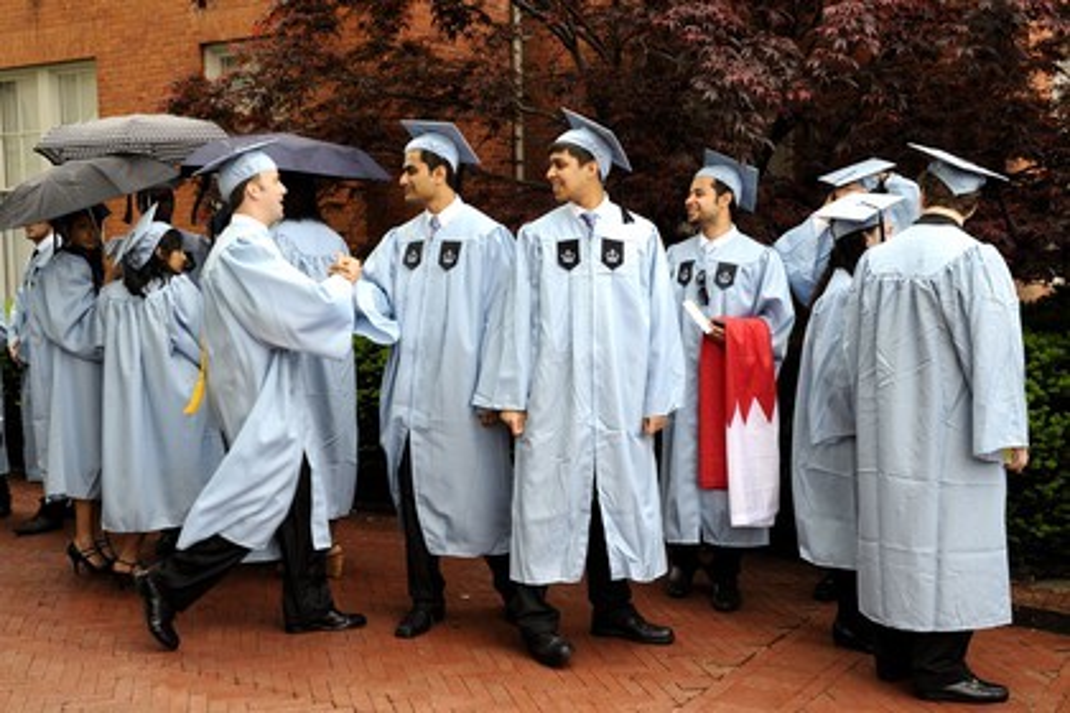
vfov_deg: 35.1
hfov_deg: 50.7
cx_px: 535
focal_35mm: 38
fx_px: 1129
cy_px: 356
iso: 800
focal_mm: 38
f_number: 4.5
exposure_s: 1/160
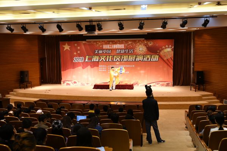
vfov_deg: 33.0
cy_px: 76
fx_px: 255
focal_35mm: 40
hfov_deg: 47.9
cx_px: 114
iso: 125
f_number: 3.5
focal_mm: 27
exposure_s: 1/50
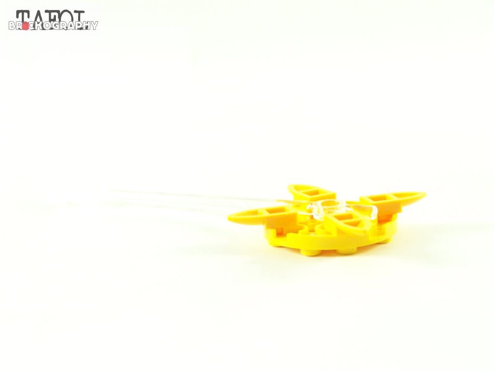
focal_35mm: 75
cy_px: 186
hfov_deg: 26.0
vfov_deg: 19.6
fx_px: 1070
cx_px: 247
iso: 400
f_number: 3.6
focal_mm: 12.4
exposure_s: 1/60
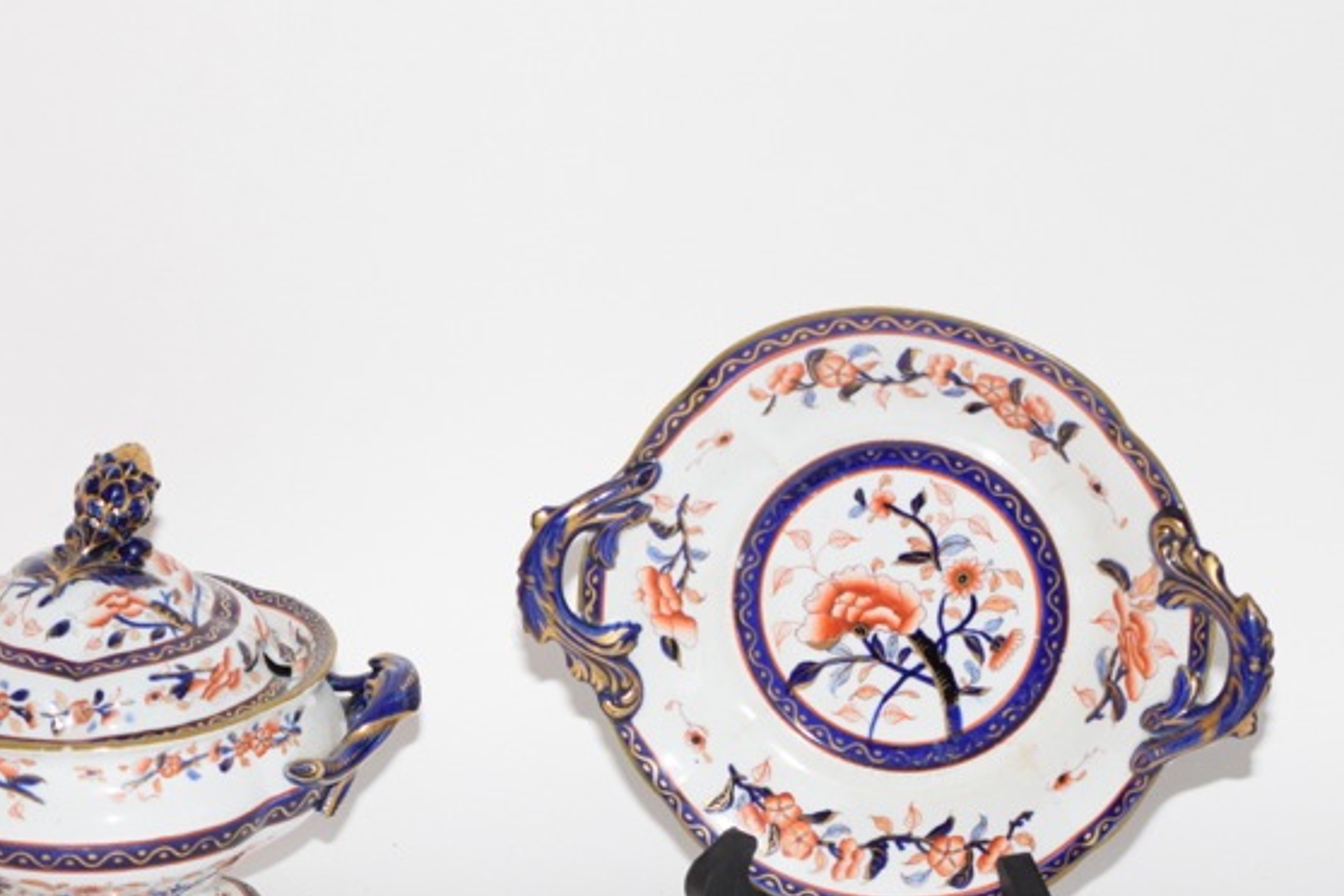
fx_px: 5521
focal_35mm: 148
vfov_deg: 9.3
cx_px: 515
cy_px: 680
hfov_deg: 13.9
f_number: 5.6
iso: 1400
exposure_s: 1/60
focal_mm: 55
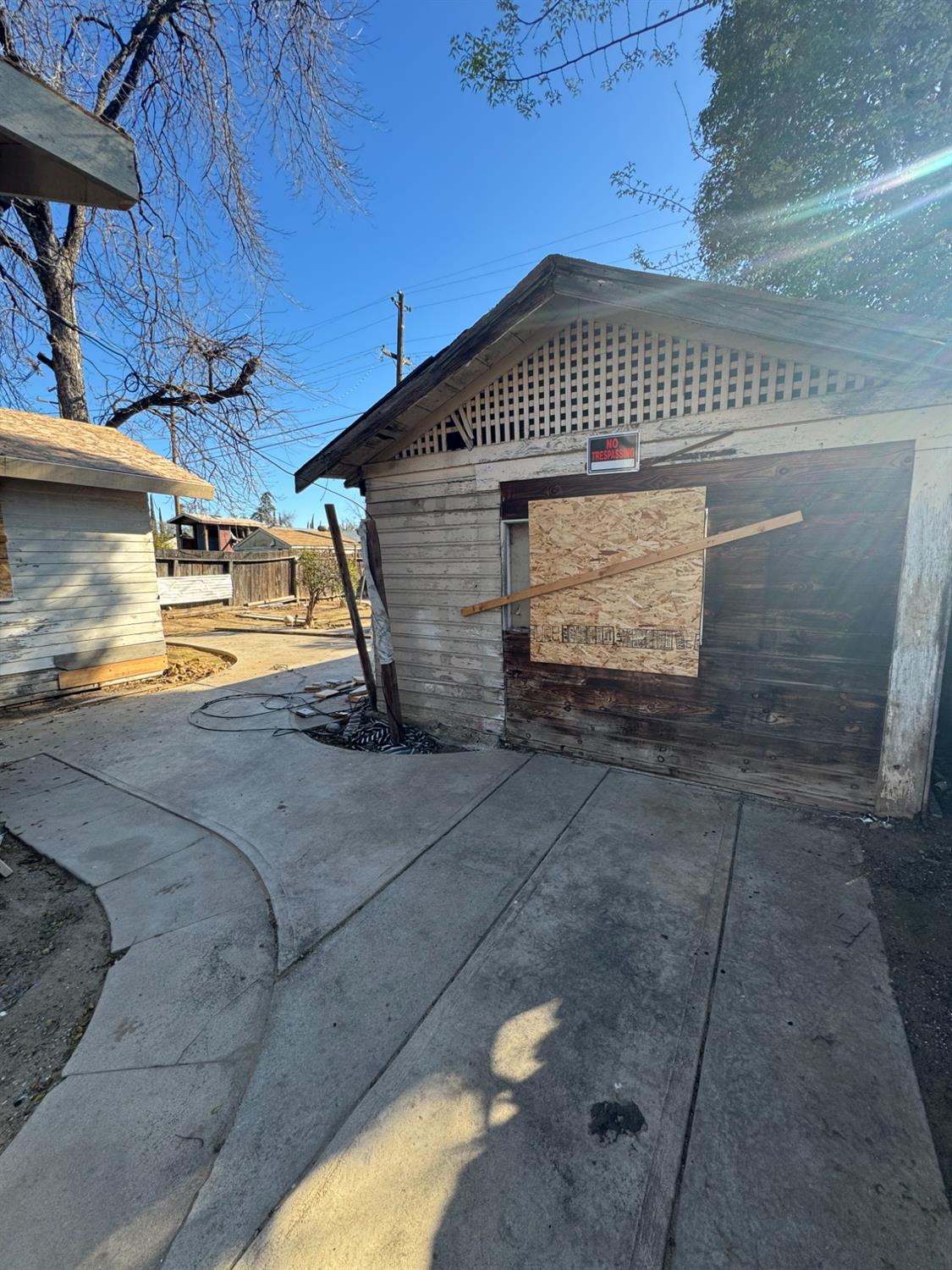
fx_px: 513
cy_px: 635
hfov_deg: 85.7
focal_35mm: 14
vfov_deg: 102.1
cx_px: 476
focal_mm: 2.22
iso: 40
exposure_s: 1/306
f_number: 2.2
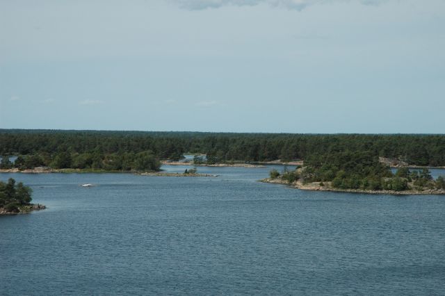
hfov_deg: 19.5
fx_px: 1297
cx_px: 222
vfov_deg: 13.0
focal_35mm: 105
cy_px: 148
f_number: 14
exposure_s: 1/800
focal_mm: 70
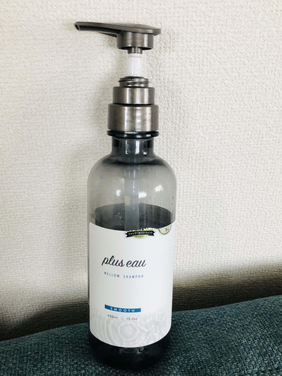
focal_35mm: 34
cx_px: 136
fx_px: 369
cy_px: 183
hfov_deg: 41.8
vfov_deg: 54.0
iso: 40
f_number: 1.8
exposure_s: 1/30
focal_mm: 3.99
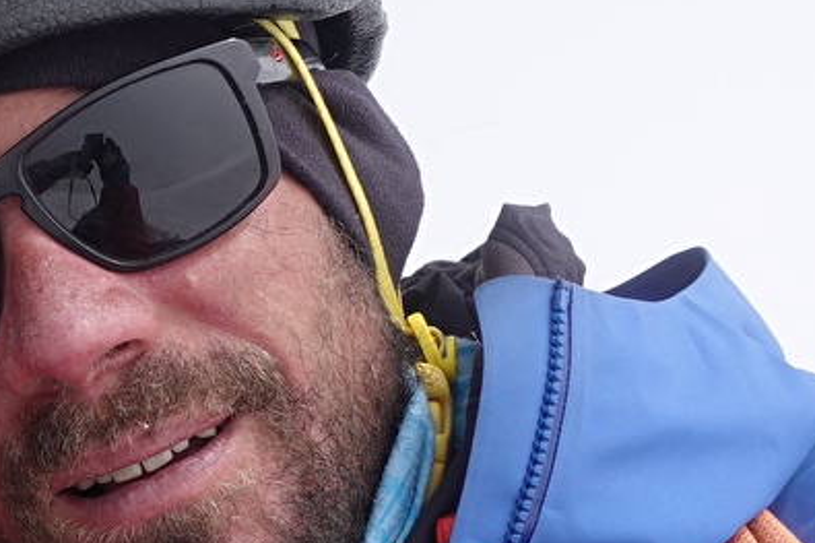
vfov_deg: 17.2
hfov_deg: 22.5
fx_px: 1788
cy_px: 406
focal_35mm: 79
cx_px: -289
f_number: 4
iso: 125
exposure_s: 1/200
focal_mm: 8.8
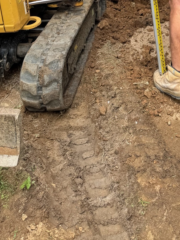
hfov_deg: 25.3
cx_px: 137
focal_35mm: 57
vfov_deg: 29.9
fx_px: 395
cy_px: -32
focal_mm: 6.76
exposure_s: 1/535
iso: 80
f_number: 1.78
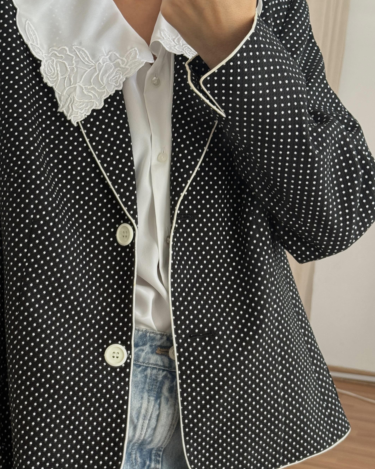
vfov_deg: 26.6
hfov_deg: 21.5
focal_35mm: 71
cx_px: 123
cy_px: 320
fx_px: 985
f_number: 1.78
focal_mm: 6.76
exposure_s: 1/50
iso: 160
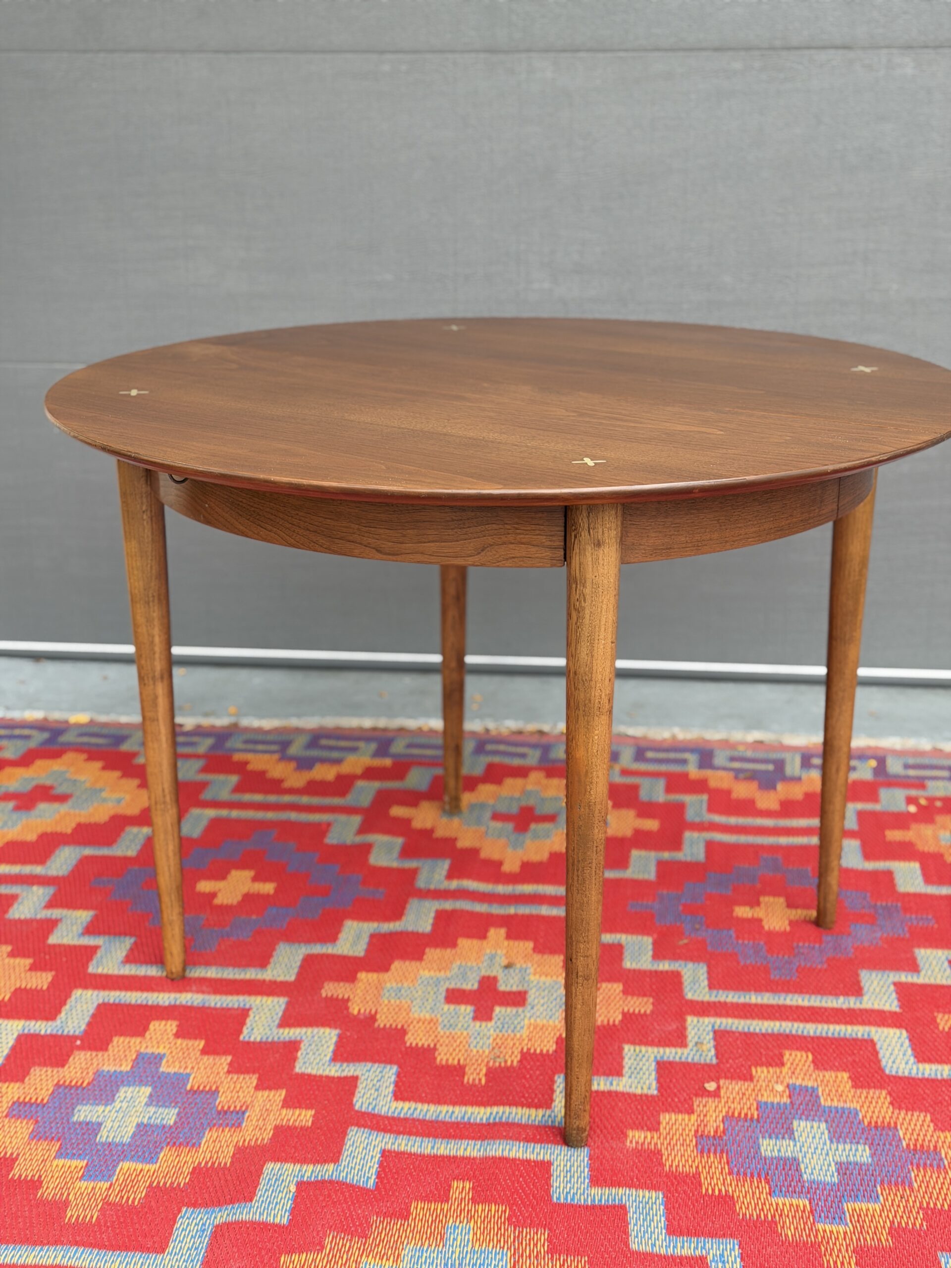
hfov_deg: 30.3
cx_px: 476
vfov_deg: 39.7
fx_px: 1758
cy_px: 634
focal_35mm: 48
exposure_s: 1/147
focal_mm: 6.76
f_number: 1.78
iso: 50
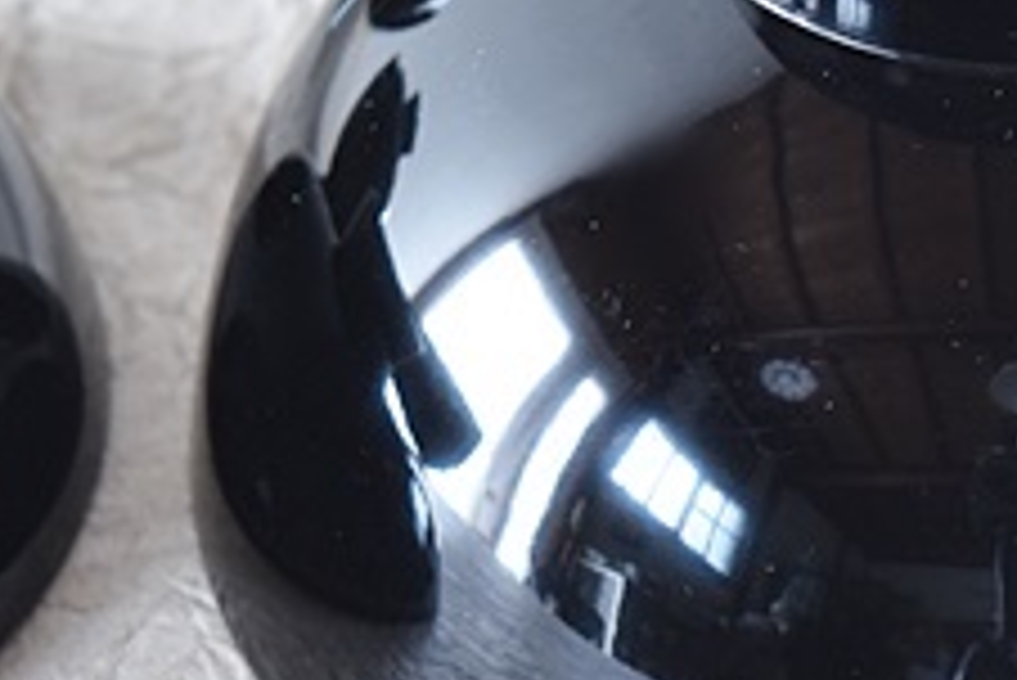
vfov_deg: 5.0
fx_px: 7802
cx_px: 324
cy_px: 182
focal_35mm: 276
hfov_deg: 7.5
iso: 400
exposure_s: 1/5
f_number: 5.6
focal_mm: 52
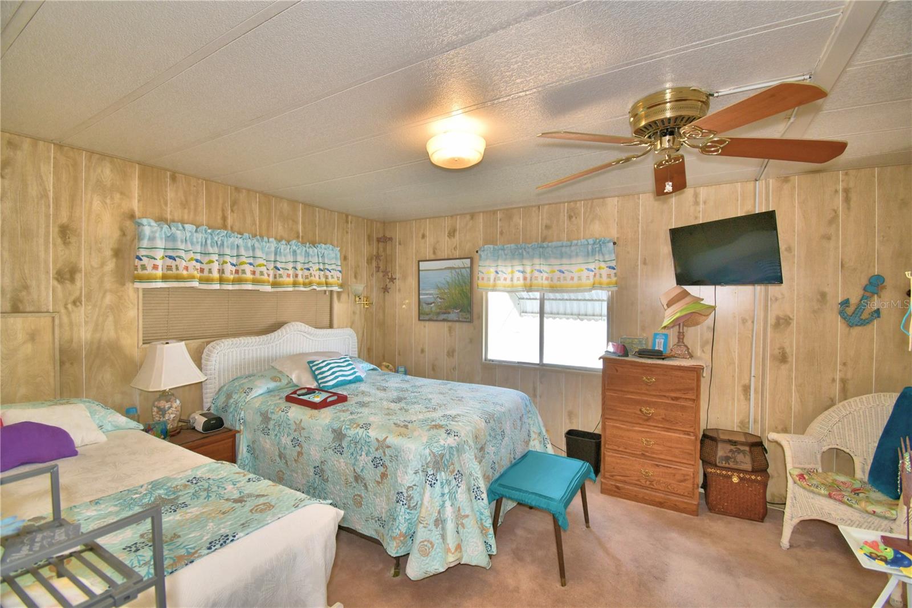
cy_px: 304
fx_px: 380
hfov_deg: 100.4
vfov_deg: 77.3
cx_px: 456
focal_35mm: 15
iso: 160
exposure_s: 1/60
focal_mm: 10
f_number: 4.5
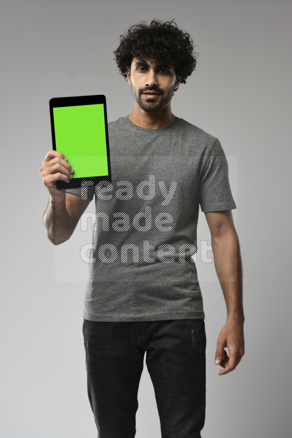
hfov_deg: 27.0
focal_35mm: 50
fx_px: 608
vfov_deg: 39.6
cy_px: 219
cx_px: 146
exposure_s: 1/125
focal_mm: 50
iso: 400
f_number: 6.3
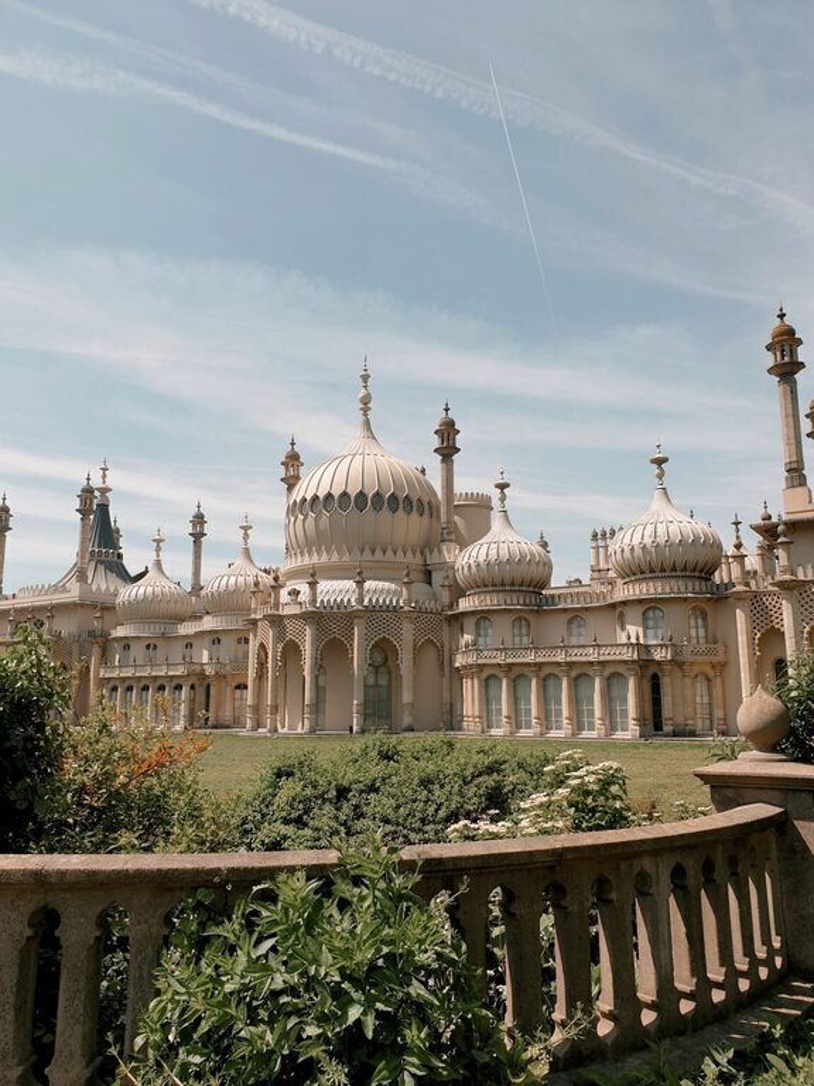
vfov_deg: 67.3
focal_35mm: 26
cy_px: 543
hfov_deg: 53.1
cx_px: 407
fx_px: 815
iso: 50
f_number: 2.4
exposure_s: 1/1700
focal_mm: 4.3
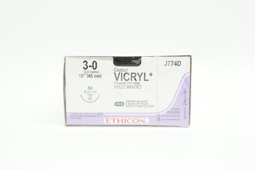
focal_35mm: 74
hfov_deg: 27.6
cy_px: 85
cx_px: 128
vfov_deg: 18.5
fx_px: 520
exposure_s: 1/30
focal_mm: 49
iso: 400
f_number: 6.3
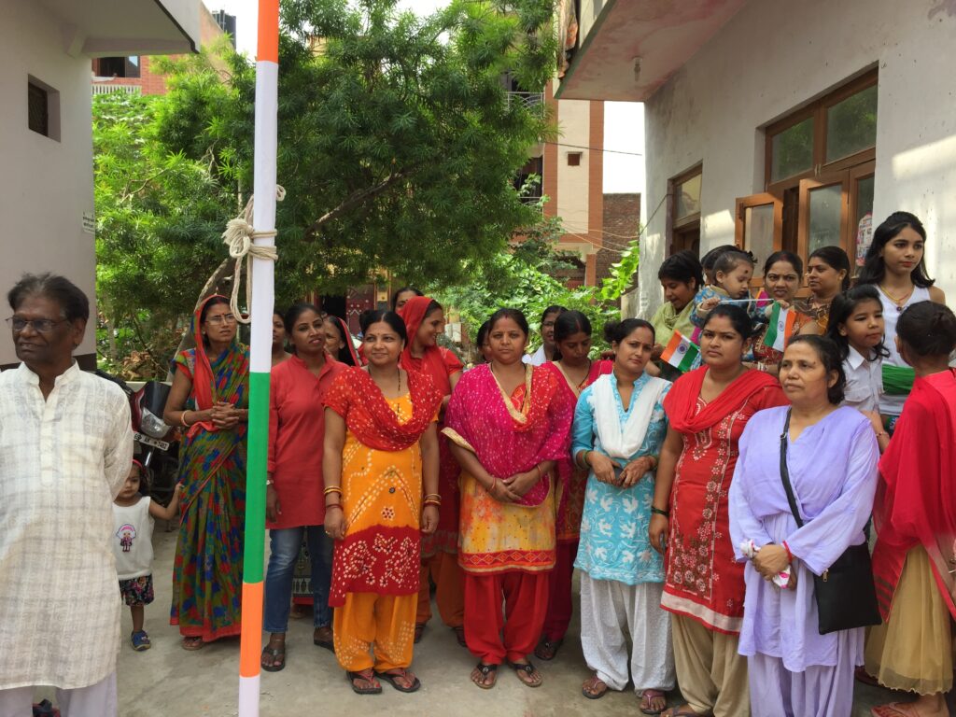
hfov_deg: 61.7
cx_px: 478
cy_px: 358
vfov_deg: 48.2
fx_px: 801
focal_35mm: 29
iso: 32
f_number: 2.2
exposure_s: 1/514
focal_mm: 4.15
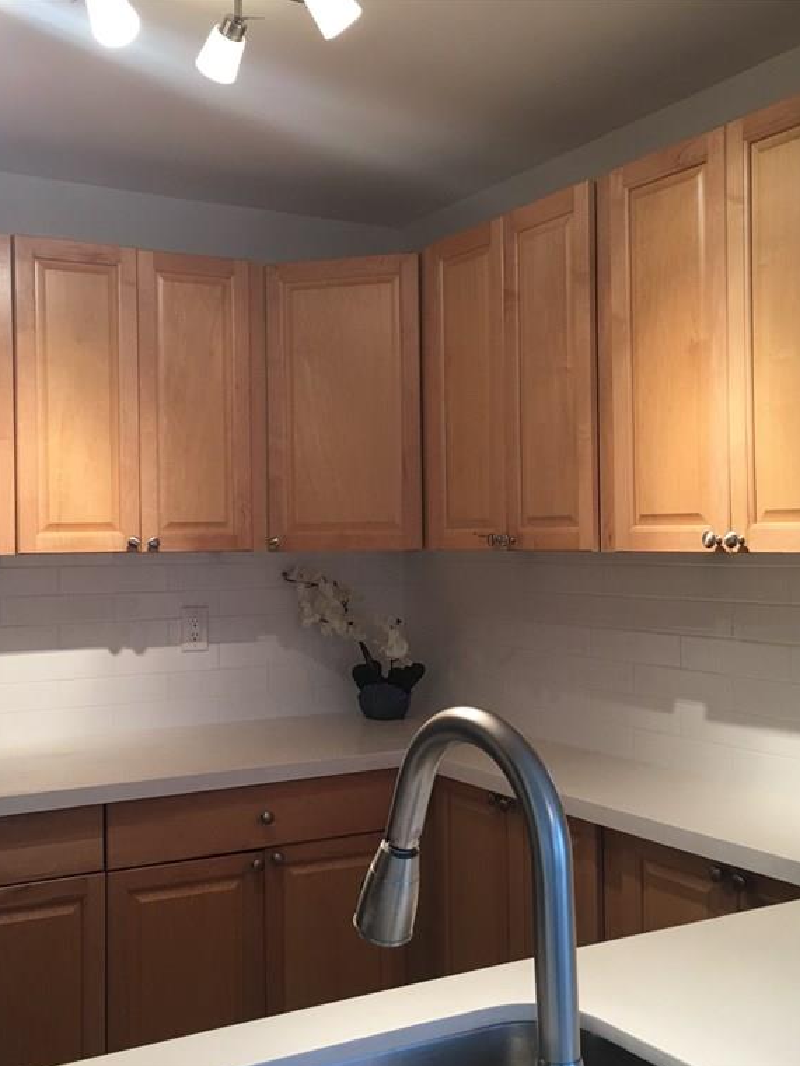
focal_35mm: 39
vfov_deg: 47.9
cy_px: 535
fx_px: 1201
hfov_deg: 36.8
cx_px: 343
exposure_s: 1/30
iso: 32
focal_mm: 4.15
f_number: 2.2
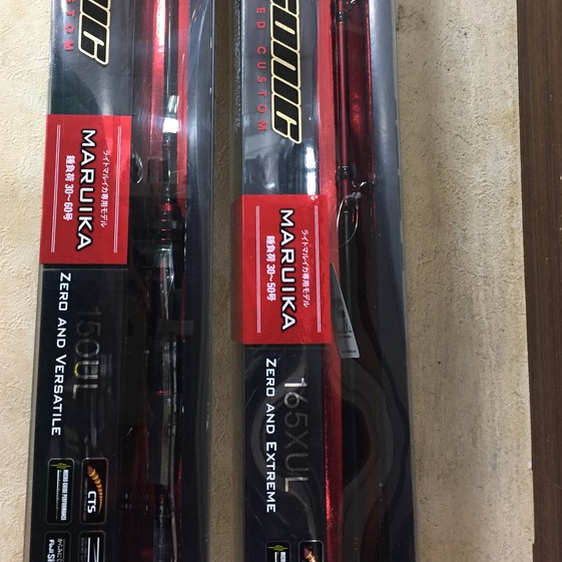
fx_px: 716
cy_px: 177
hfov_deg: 42.7
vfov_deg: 42.1
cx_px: 243
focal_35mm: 39
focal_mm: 4.15
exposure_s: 1/30
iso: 125
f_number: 2.2
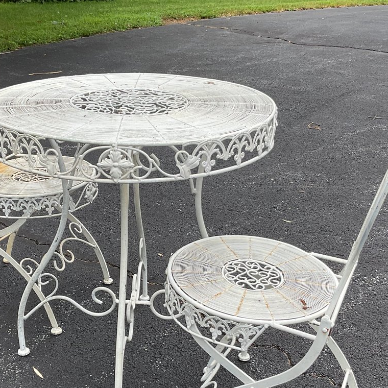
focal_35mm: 51
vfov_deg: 33.2
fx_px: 647
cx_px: 160
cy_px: 241
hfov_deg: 33.3
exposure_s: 1/792
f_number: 1.8
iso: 16
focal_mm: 3
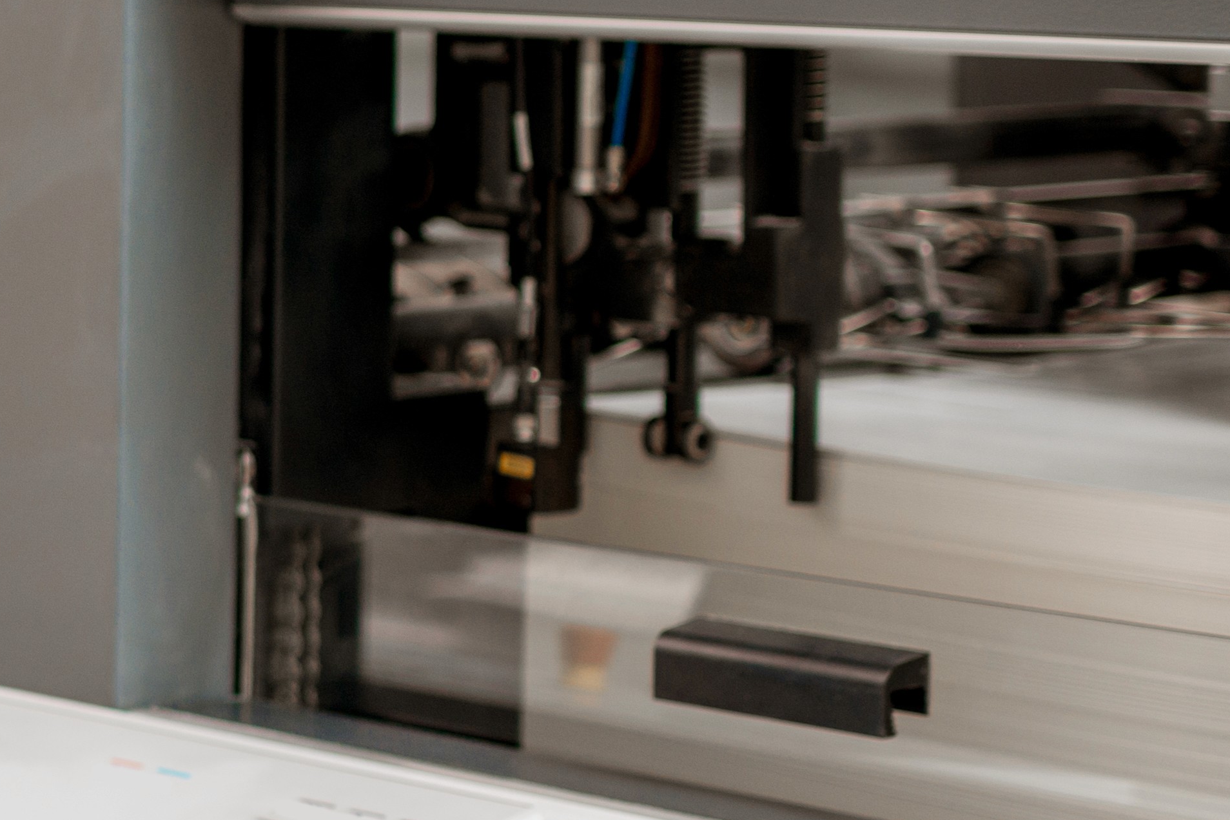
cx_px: -845
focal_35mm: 135
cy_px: 185
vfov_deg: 10.1
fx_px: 4613
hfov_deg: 13.8
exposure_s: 1/200
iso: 250
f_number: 2.2
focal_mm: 35
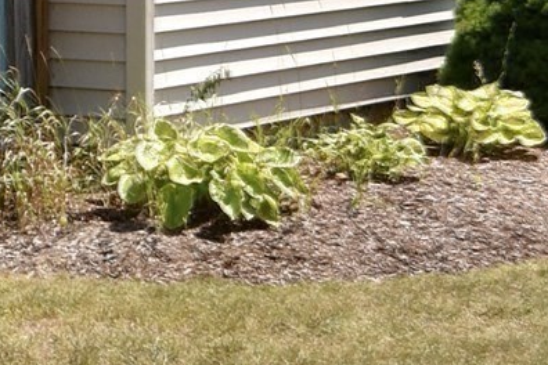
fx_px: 2359
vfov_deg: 8.6
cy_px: -257
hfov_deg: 13.2
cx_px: 97
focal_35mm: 155
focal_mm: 20
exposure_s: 1/500
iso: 280
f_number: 8
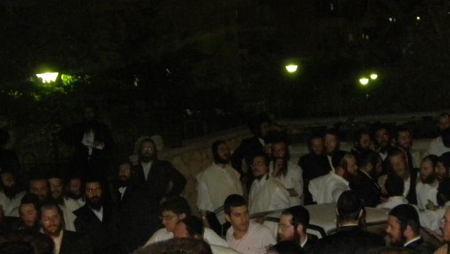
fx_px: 836
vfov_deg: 17.2
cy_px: 168
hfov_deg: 29.9
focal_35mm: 70
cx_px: 307
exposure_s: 1/30
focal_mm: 7.3
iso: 400
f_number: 3.8
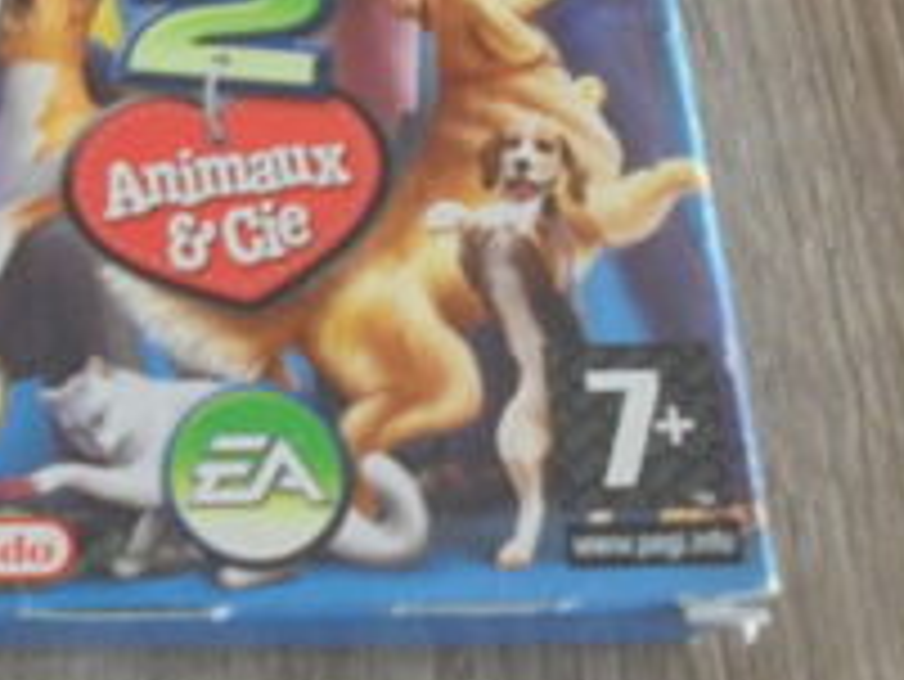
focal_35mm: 62
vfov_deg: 23.4
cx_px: 103
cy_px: 158
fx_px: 1620
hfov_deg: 29.9
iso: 400
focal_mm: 4.6
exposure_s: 1/13
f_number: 3.5
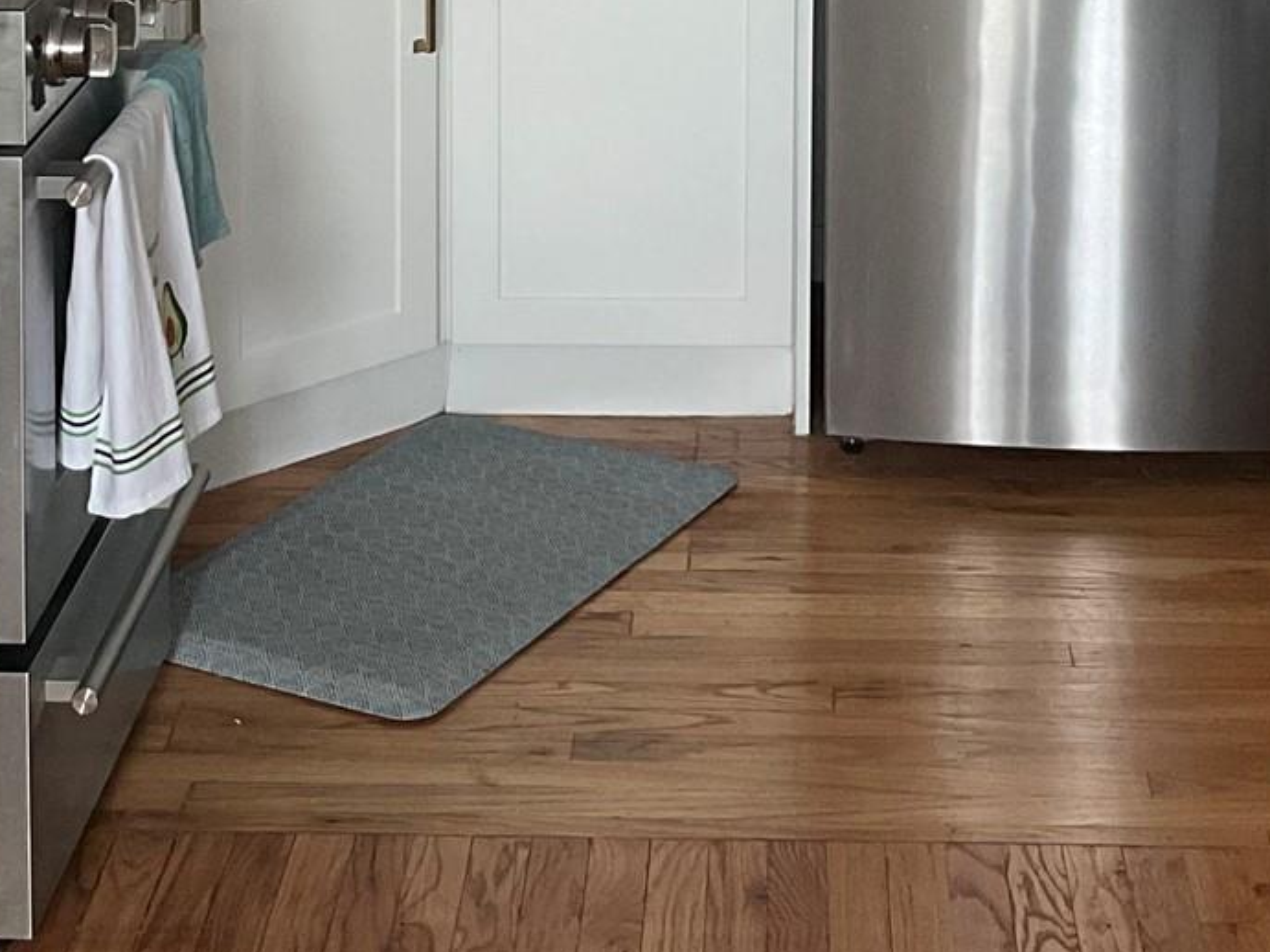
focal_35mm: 86
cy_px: -331
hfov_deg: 22.7
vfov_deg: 16.1
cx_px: 766
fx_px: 3155
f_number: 1.8
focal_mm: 3
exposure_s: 1/60
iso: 80
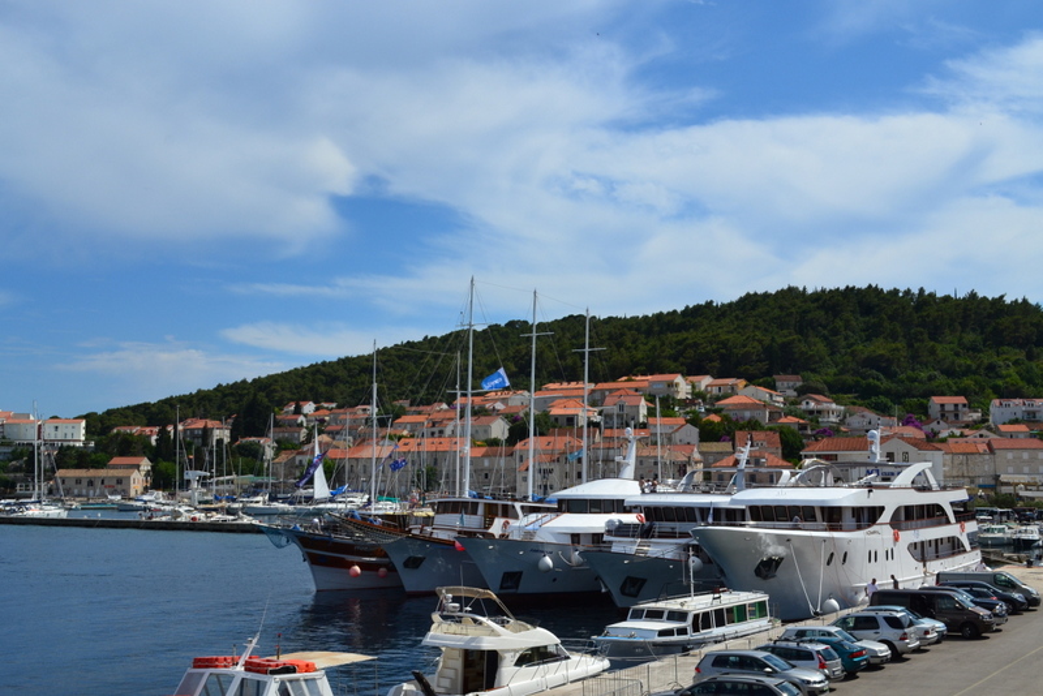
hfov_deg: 44.9
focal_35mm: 44
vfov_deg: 30.9
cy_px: 348
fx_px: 1261
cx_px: 522
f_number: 11
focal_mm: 29
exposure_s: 1/500
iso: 320
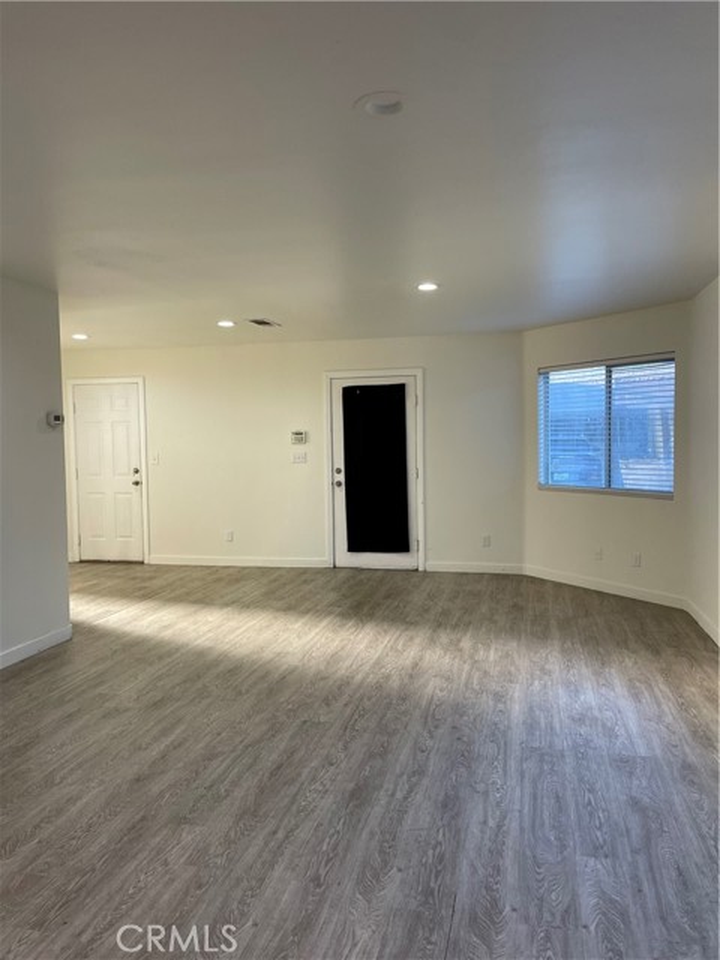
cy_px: 480
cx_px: 360
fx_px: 721
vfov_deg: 67.3
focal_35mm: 26
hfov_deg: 53.1
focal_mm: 4.2
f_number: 1.6
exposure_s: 1/120
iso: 125
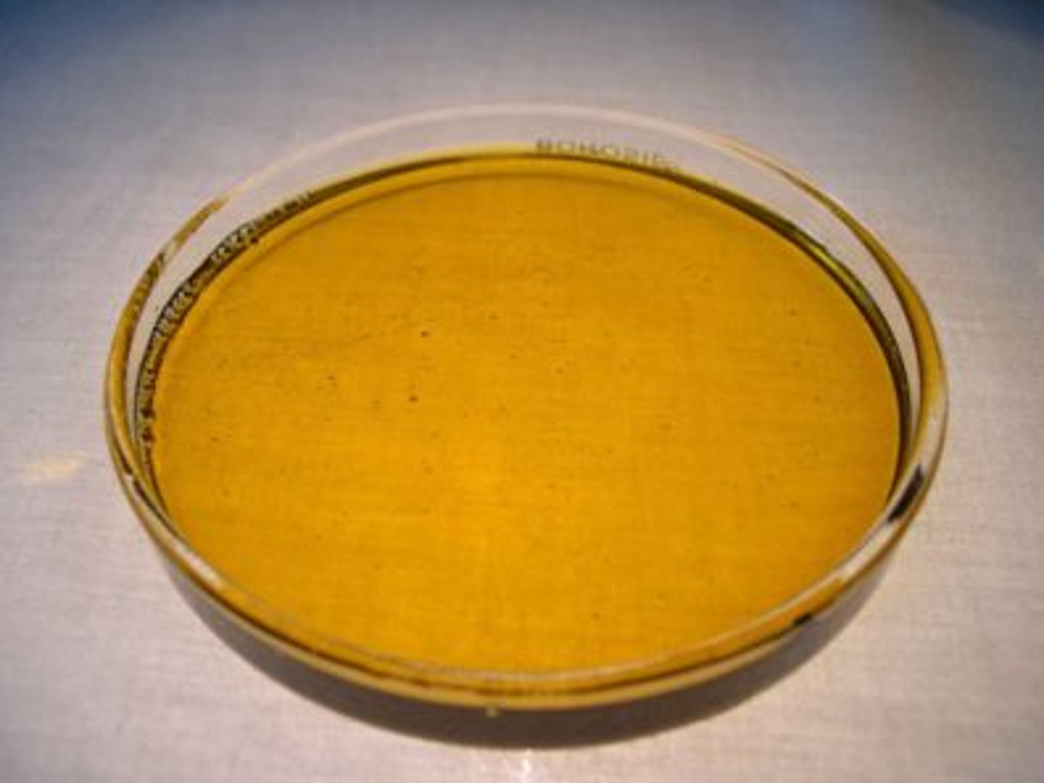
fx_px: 1146
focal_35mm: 38
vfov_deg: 37.7
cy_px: 392
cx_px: 522
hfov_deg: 49.0
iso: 100
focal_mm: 8
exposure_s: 1/93.8
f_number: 2.8
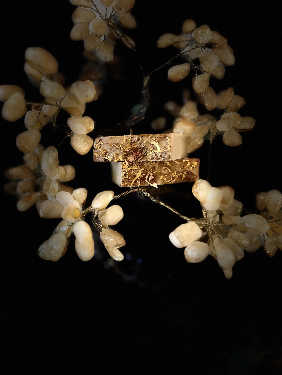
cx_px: 141
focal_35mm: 26
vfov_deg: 67.3
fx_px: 282
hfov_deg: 53.1
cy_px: 188
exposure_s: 1/60
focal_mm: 5.1
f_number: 1.6
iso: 250
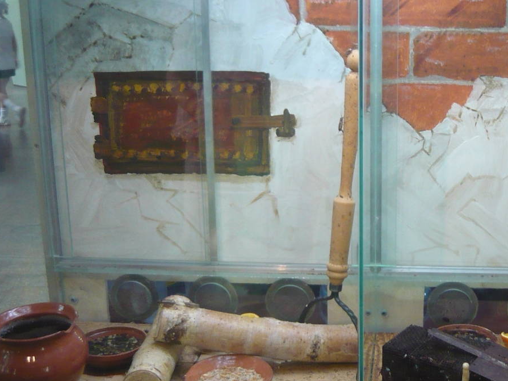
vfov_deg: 24.7
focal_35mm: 59
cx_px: 393
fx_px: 866
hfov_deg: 32.0
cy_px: 136
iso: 250
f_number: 2.8
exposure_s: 1/30
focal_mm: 5.5
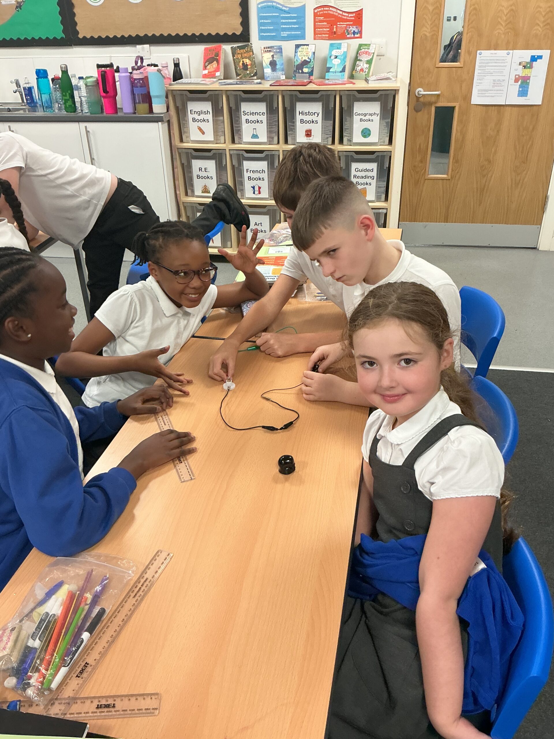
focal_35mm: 29
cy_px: 370
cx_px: 277
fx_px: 619
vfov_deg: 61.7
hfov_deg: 48.2
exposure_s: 1/60
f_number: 1.8
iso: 125
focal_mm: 3
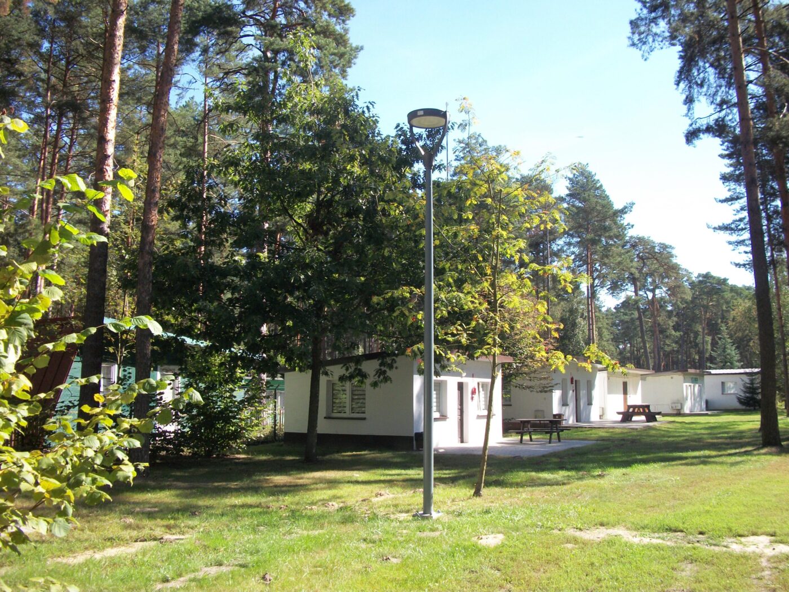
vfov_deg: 44.2
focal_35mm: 32
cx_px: 394
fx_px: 729
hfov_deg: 56.8
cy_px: 296
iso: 80
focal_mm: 5.7
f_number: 8.8
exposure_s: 1/60
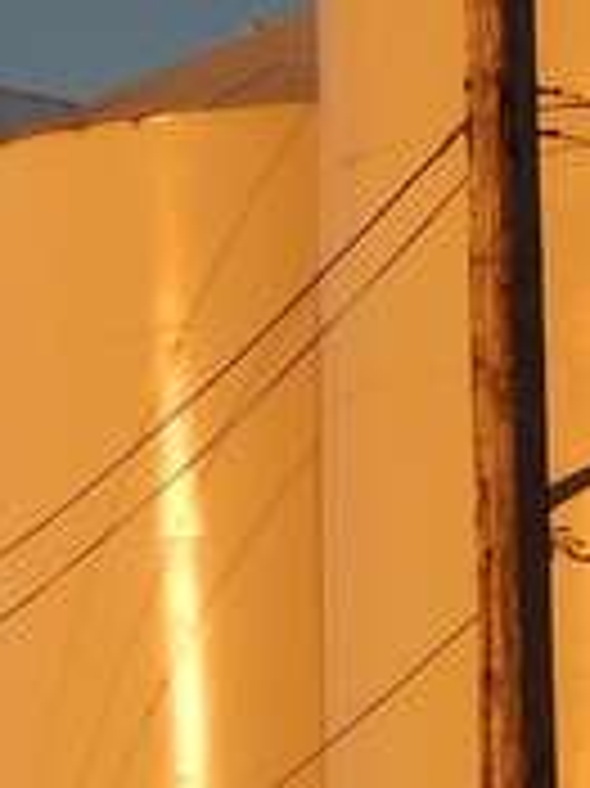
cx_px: 572
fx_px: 12992
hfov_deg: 2.6
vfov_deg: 3.5
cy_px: 1058
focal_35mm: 571
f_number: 5
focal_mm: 22.3
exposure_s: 1/800
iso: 125
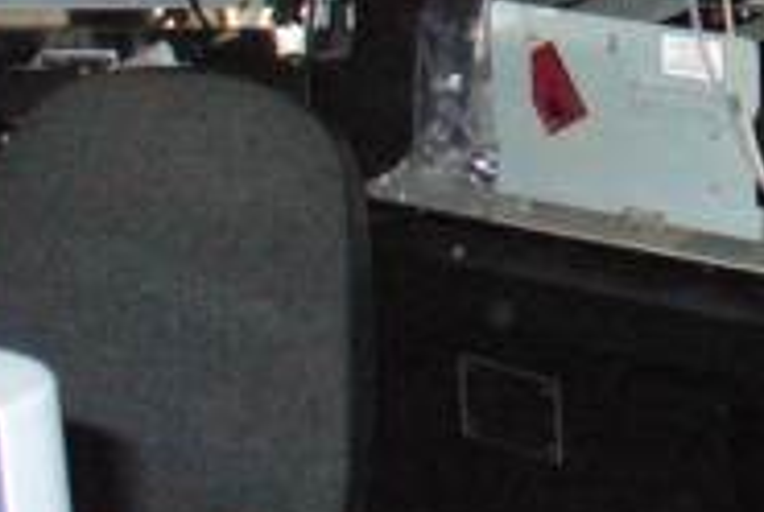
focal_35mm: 166
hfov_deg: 12.0
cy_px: -306
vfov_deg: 8.1
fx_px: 3528
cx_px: 999
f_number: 2.8
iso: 400
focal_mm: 6.1
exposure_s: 1/30
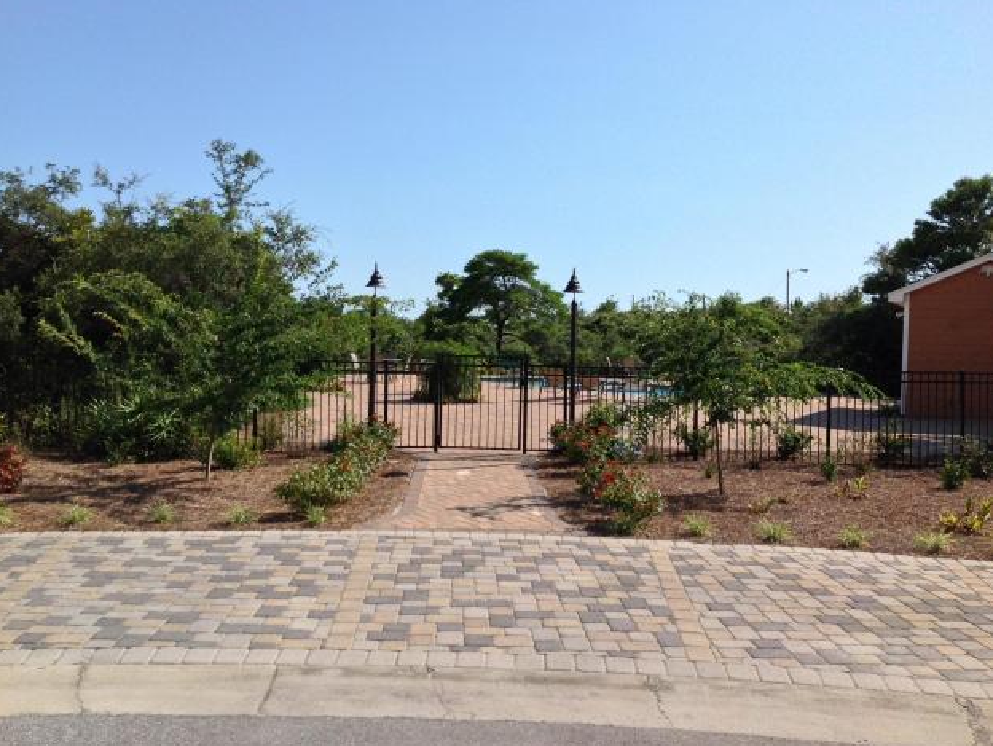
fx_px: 1033
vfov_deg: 39.7
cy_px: 370
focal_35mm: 36
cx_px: 507
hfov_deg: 51.3
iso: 50
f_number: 2.4
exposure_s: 1/2519
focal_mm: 4.28
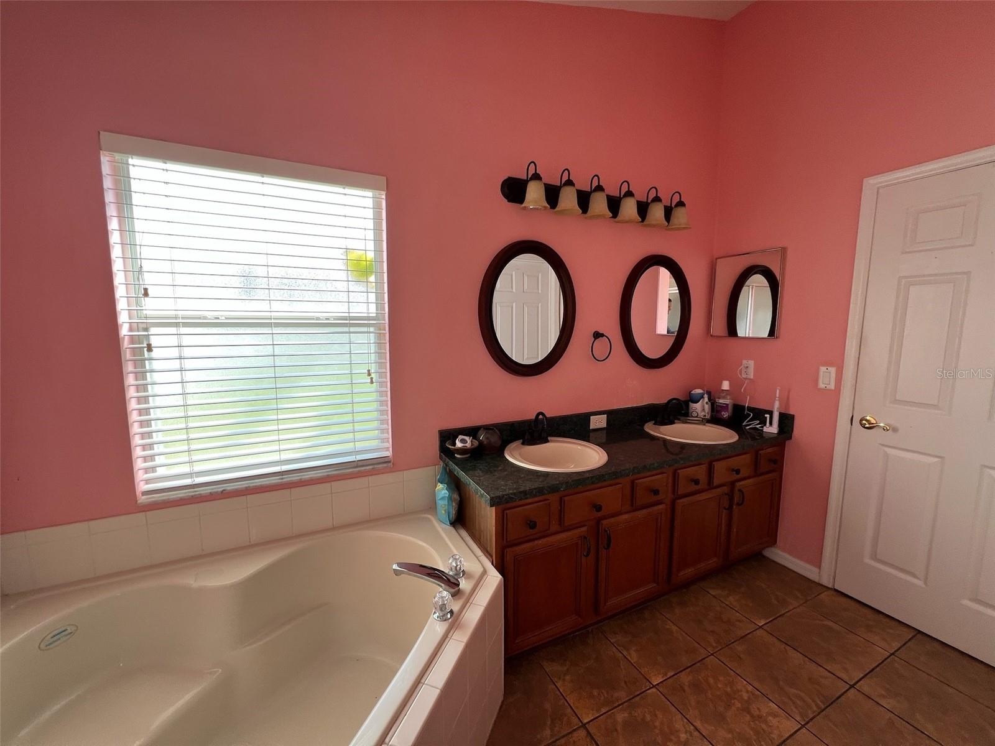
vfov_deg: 89.9
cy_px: 373
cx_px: 498
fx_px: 374
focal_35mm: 13
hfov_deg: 106.2
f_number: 1.8
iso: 50
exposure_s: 1/99
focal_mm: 1.57
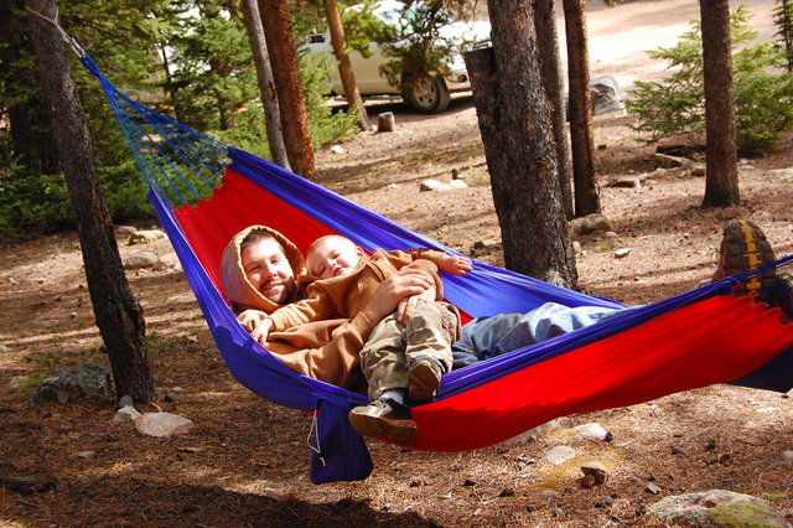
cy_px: 264
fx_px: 1255
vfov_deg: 23.8
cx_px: 396
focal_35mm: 57
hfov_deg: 35.1
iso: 400
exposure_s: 1/250
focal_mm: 38
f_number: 8
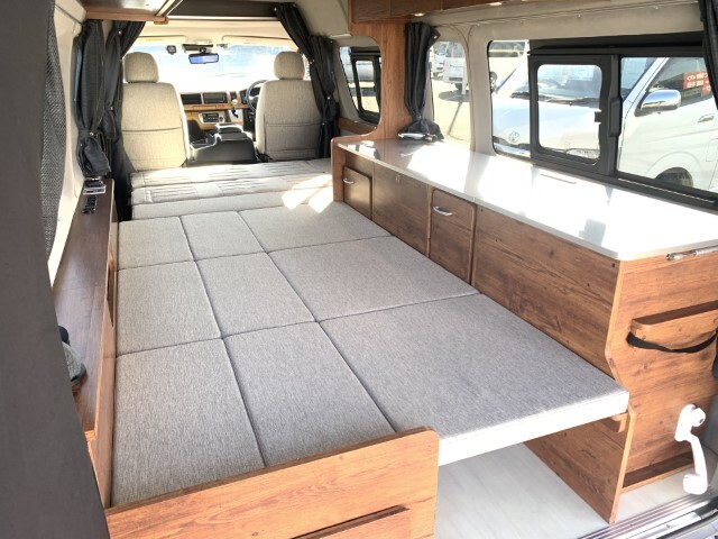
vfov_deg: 53.1
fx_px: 539
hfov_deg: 67.3
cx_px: 359
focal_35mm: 26
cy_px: 270
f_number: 1.8
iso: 50
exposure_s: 1/121
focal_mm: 4.25
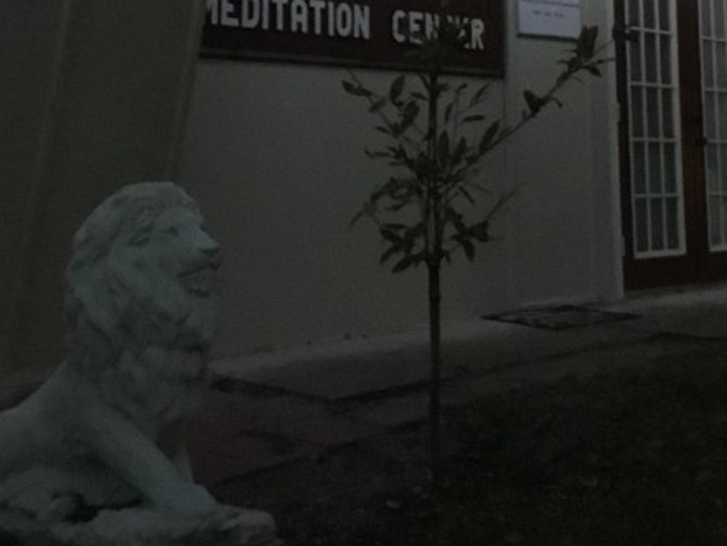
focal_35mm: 72
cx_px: 389
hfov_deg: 27.0
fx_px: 1513
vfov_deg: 19.6
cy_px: -48
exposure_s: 1/15
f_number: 2.4
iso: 800
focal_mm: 3.3
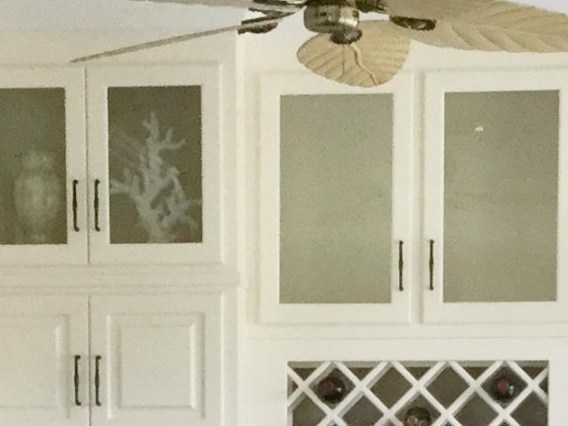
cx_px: 297
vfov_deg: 9.3
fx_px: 2494
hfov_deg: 13.0
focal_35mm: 152
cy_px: 750
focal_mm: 3.3
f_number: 2.4
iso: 64
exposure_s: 1/30
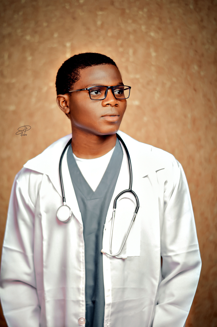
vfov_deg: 27.0
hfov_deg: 18.1
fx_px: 679
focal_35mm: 75
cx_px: 108
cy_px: 164
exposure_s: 1/160
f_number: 1.8
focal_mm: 50
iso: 100
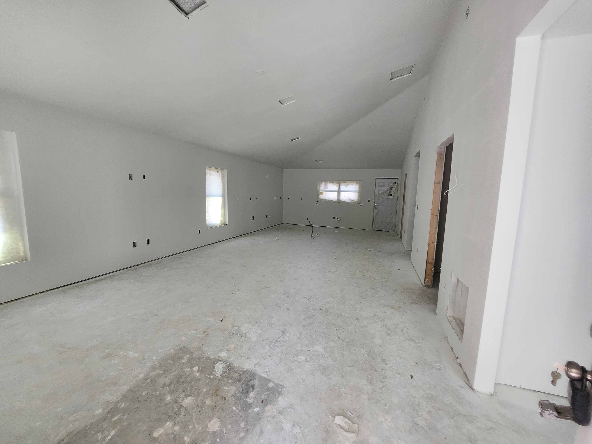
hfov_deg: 106.2
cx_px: 296
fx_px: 222
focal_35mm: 13
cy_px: 222
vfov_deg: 89.9
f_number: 2.2
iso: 50
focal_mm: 1.7
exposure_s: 1/120
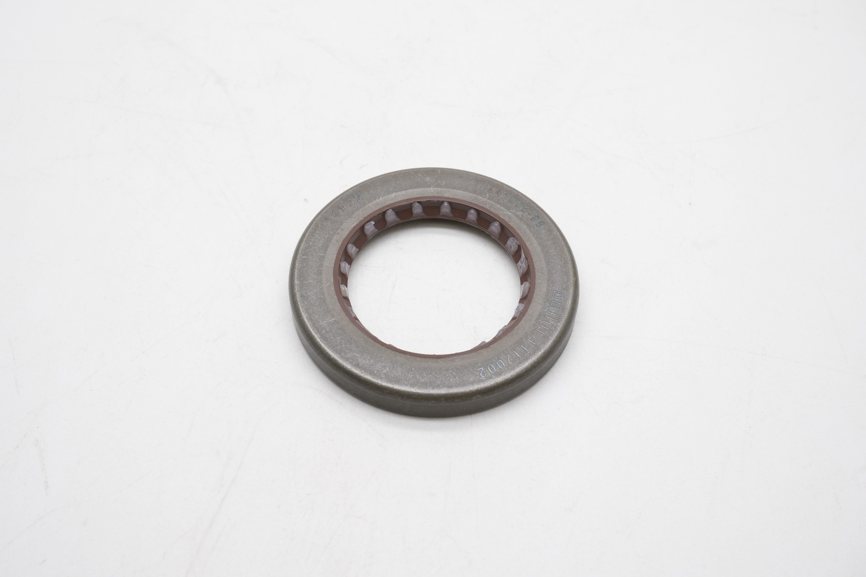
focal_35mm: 51
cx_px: 433
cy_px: 288
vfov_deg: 26.5
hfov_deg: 38.9
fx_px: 1227
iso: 500
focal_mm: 34
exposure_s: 1/60
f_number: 11
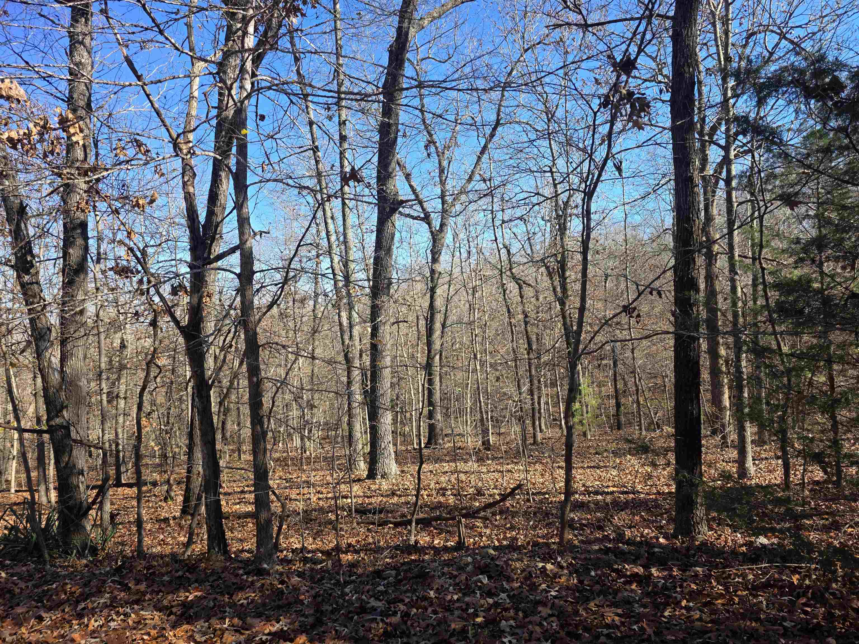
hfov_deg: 73.9
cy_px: 322
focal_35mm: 23
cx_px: 430
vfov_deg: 58.9
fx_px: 571
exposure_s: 1/1361
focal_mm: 6.3
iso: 80
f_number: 1.7
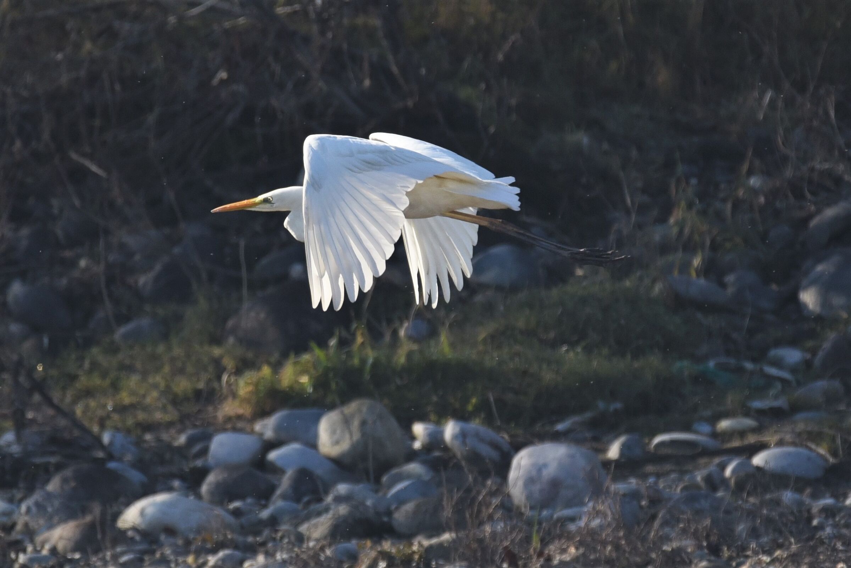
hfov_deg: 3.4
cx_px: 426
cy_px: 284
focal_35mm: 600
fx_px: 14188
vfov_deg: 2.3
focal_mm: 600
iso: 1000
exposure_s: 1/2500
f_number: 6.3
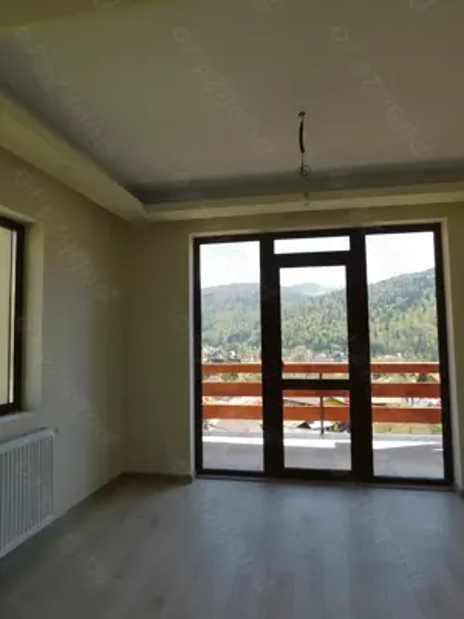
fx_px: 411
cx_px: 232
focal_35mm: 23
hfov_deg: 58.9
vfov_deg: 73.9
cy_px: 310
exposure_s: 1/320
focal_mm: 4
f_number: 3
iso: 125
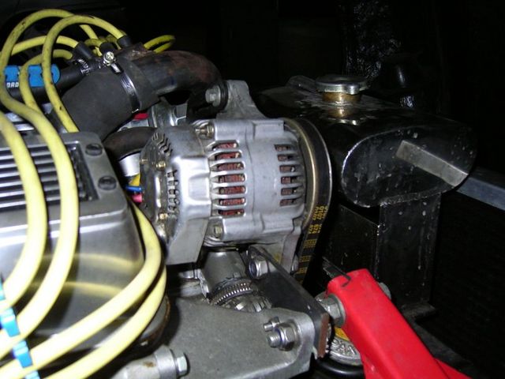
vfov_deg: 39.7
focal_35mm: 36
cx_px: 252
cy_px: 190
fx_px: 525
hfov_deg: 51.4
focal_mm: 5.6
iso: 100
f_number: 2.8
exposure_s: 1/30
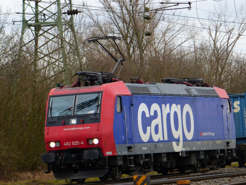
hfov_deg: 7.5
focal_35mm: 263
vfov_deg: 5.7
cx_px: 123
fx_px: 1869
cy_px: 92
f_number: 2.8
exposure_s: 1/320
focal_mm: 47.4
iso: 320
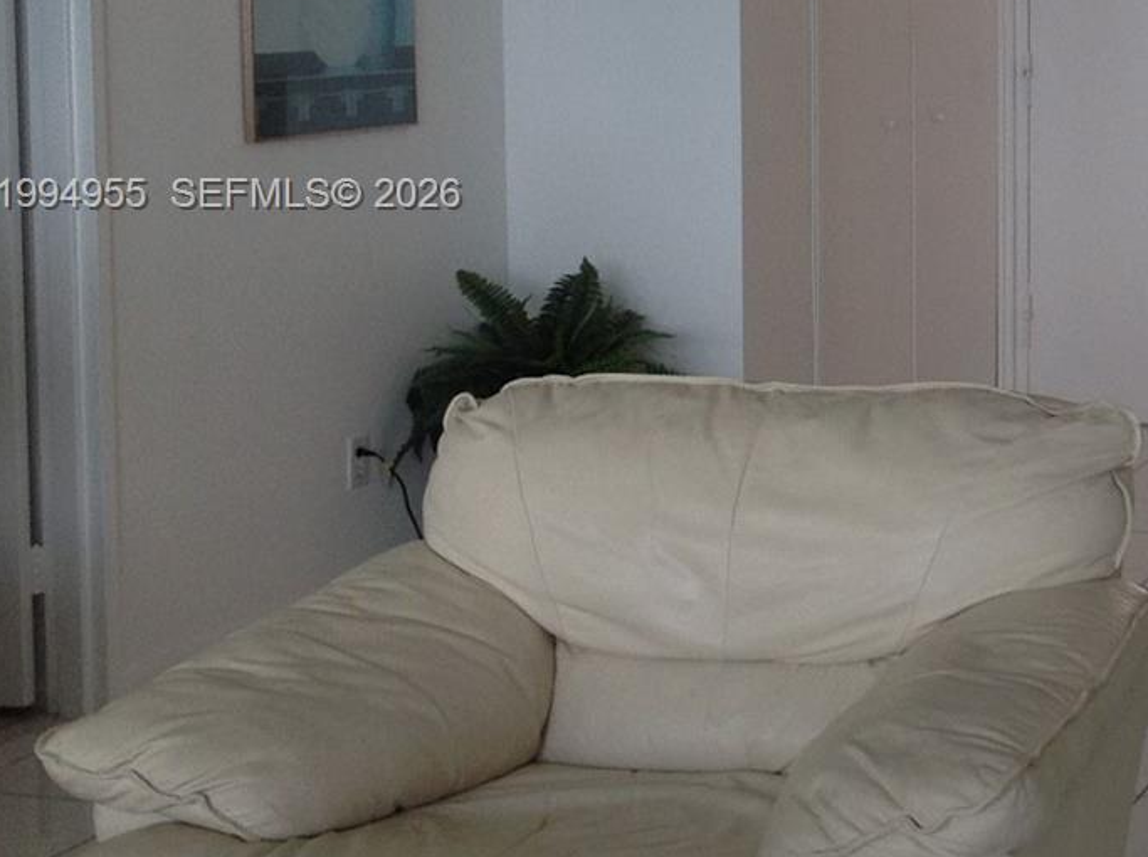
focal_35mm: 82
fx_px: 2715
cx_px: 1282
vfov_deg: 17.8
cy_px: 197
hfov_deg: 22.4
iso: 64
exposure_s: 1/120
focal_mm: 4.28
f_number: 2.4
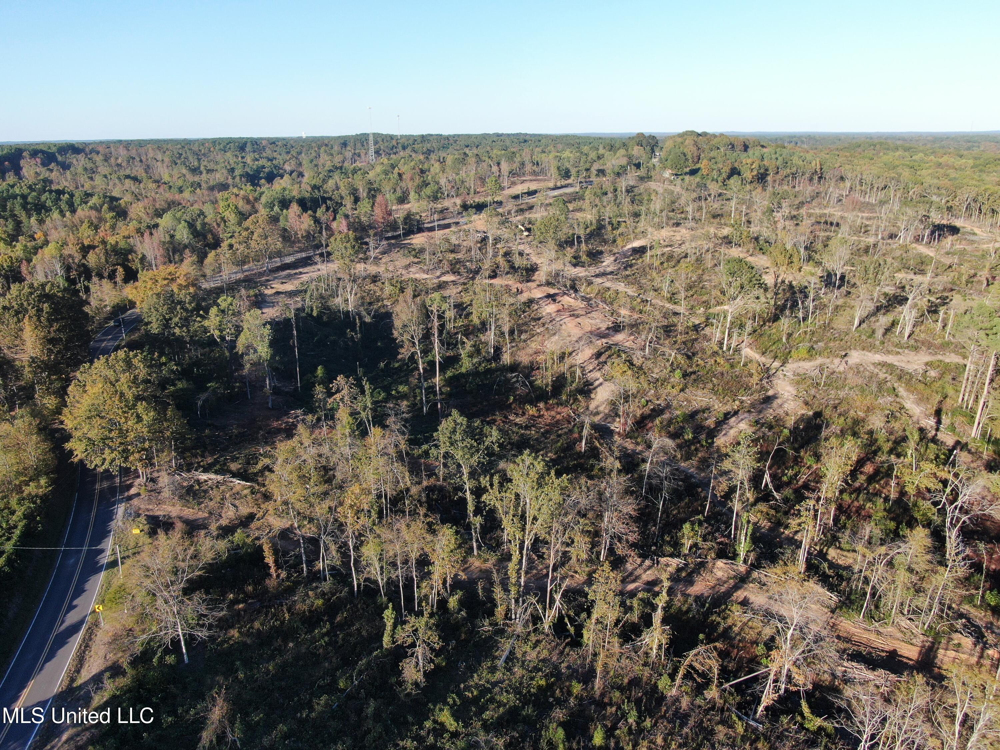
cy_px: 375
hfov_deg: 71.6
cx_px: 500
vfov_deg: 56.8
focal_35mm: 24
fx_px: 693
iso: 100
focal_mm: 4.39
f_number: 2.8
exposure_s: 1/640
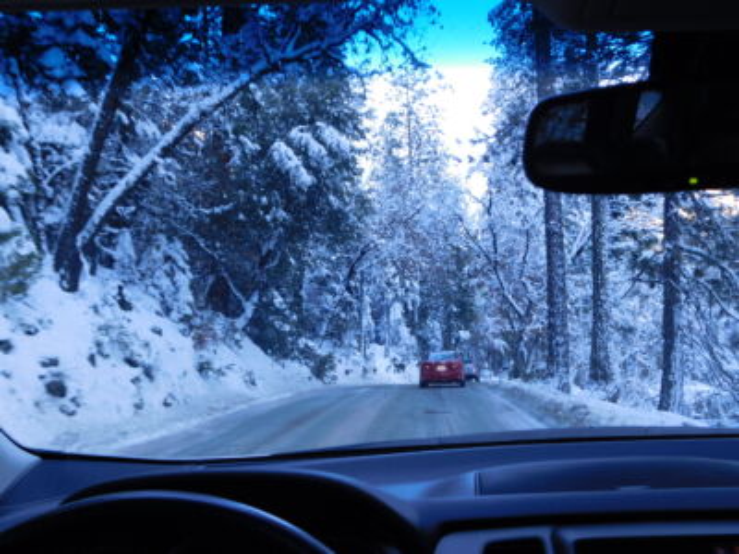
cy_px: 277
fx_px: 854
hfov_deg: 46.8
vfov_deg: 36.0
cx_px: 370
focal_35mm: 40
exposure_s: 1/60
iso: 125
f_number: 3.6
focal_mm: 7.1
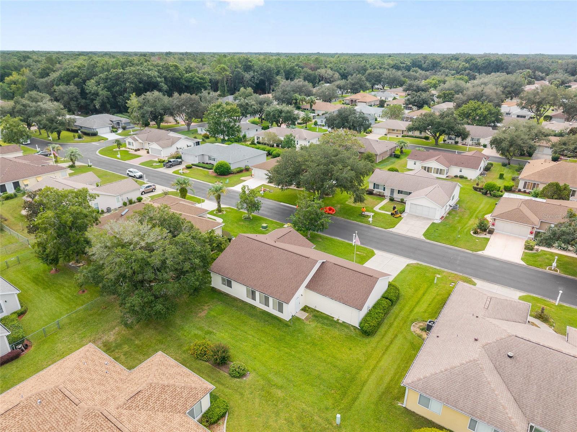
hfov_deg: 71.6
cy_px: 216
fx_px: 400
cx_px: 288
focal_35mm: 24
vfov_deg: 56.8
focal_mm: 8.67
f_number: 1.8
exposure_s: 1/2000
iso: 230
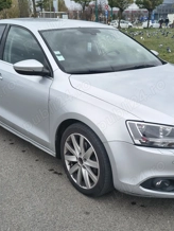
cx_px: 93
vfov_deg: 42.9
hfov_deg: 32.9
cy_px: 123
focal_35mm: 44
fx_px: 294
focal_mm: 5.56
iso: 100
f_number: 1.8
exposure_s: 1/527
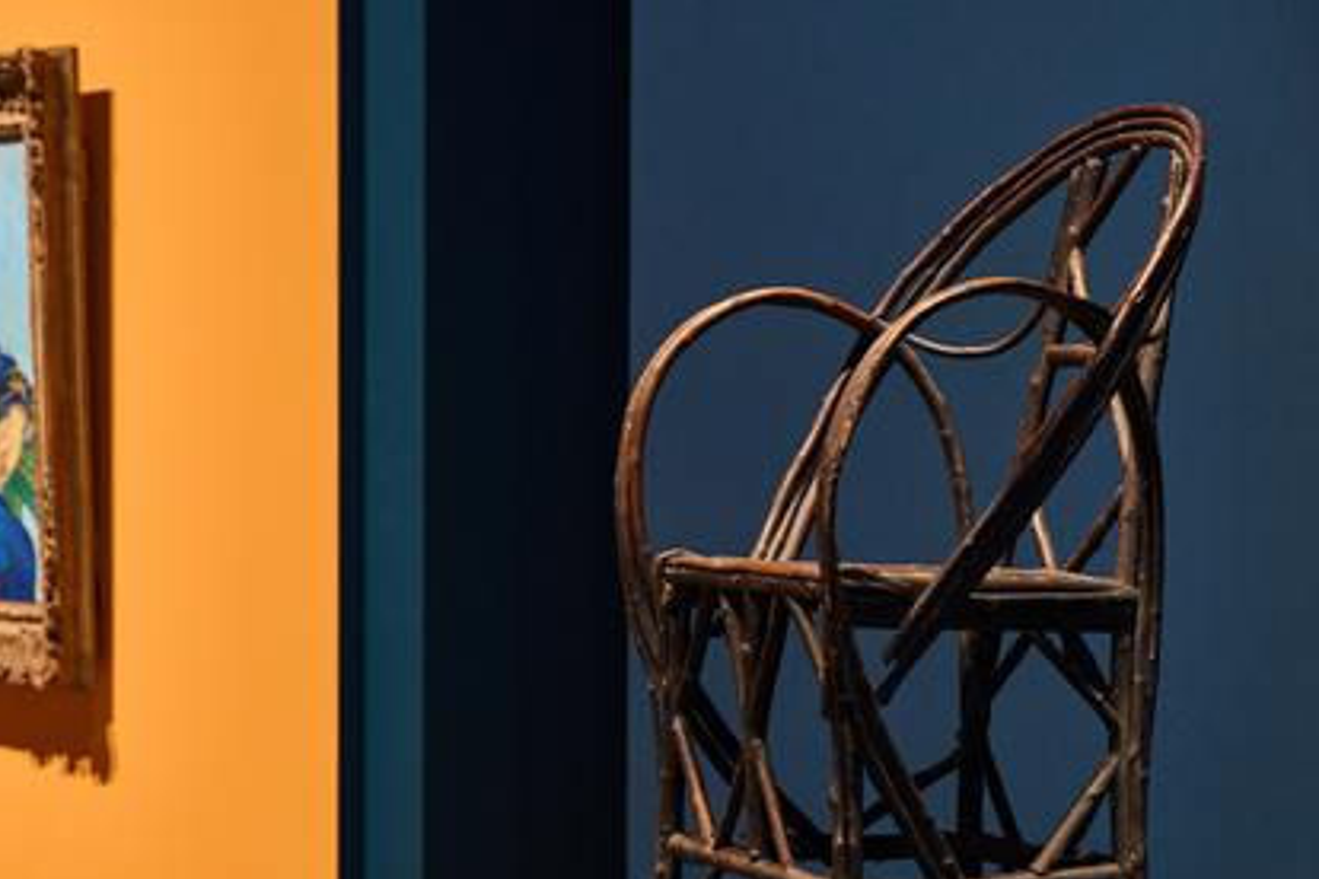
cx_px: 507
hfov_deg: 19.4
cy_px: 540
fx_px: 3847
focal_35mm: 105
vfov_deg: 13.0
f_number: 4.5
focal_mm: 85
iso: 2500
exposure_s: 1/8
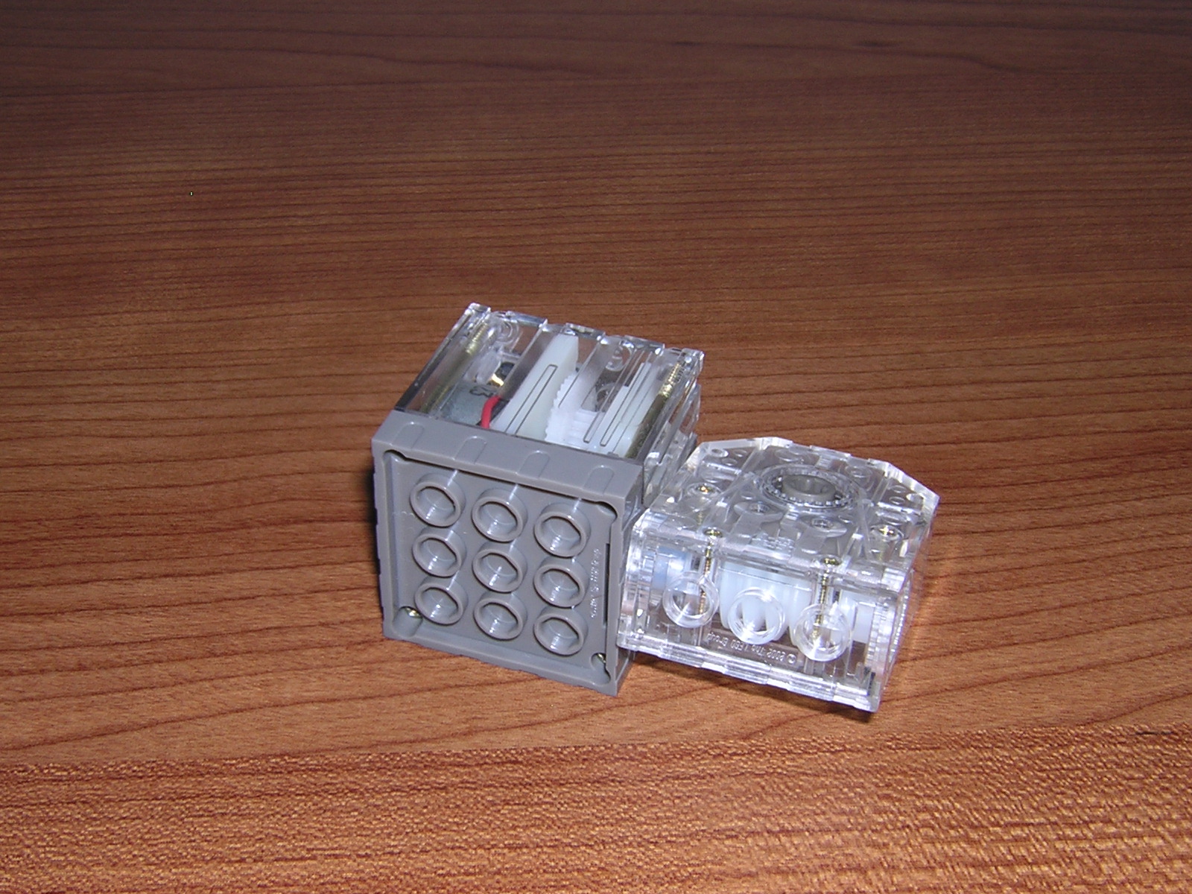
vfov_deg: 27.0
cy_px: 447
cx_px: 596
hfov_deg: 35.5
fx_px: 1859
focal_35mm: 54
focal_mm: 7.1
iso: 100
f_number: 6.4
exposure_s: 1/60.1
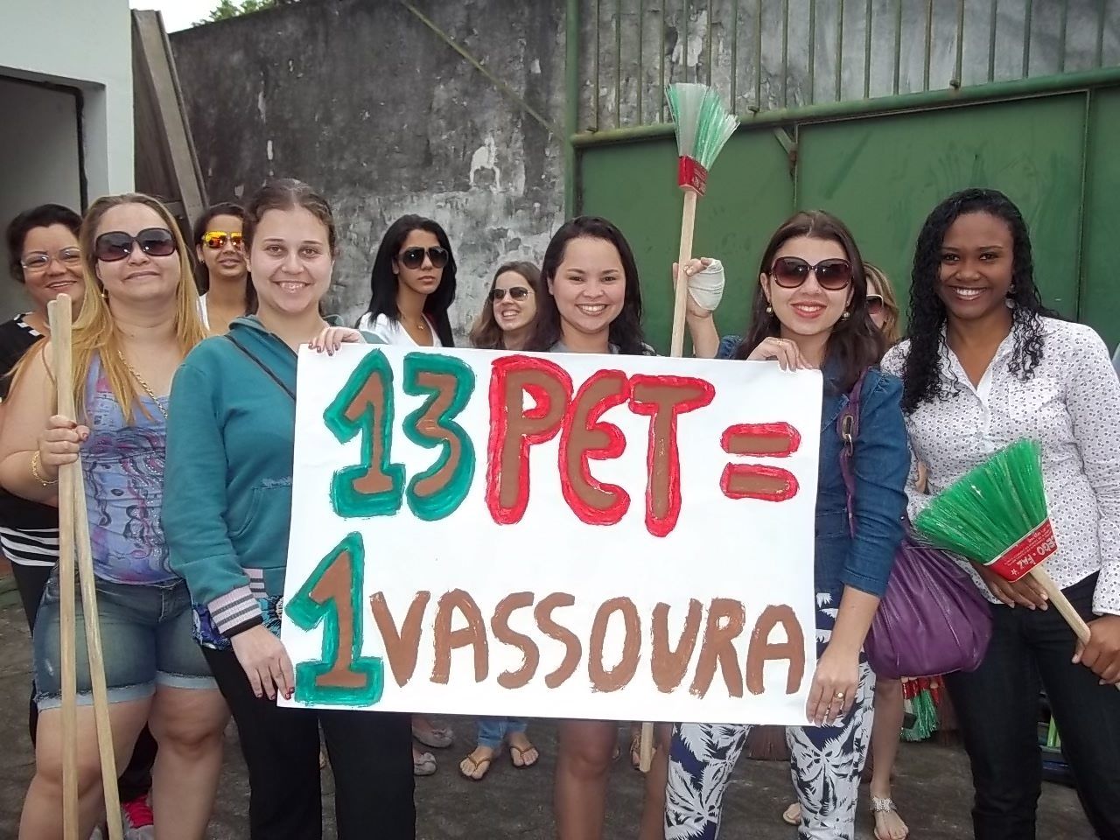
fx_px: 1035
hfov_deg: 56.8
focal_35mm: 32
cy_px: 420
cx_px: 560
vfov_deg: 44.2
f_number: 2.9
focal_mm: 5.7
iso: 80
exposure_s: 1/320
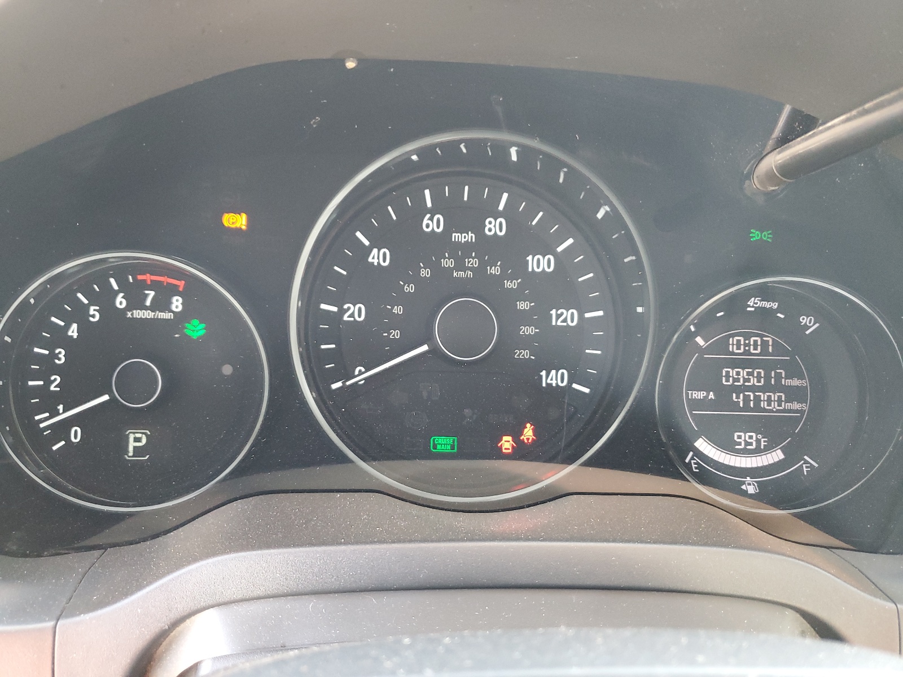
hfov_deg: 67.3
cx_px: 452
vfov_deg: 53.1
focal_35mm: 26
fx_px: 678
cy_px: 338
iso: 258
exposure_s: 1/60.2
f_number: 1.5
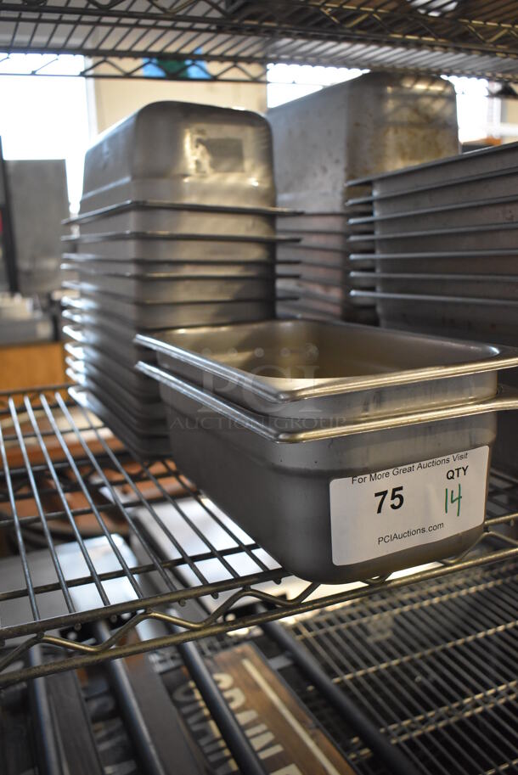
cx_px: 259
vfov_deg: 57.2
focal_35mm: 33
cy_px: 388
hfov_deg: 40.0
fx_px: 711
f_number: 3.8
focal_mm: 22
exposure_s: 1/125
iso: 2500
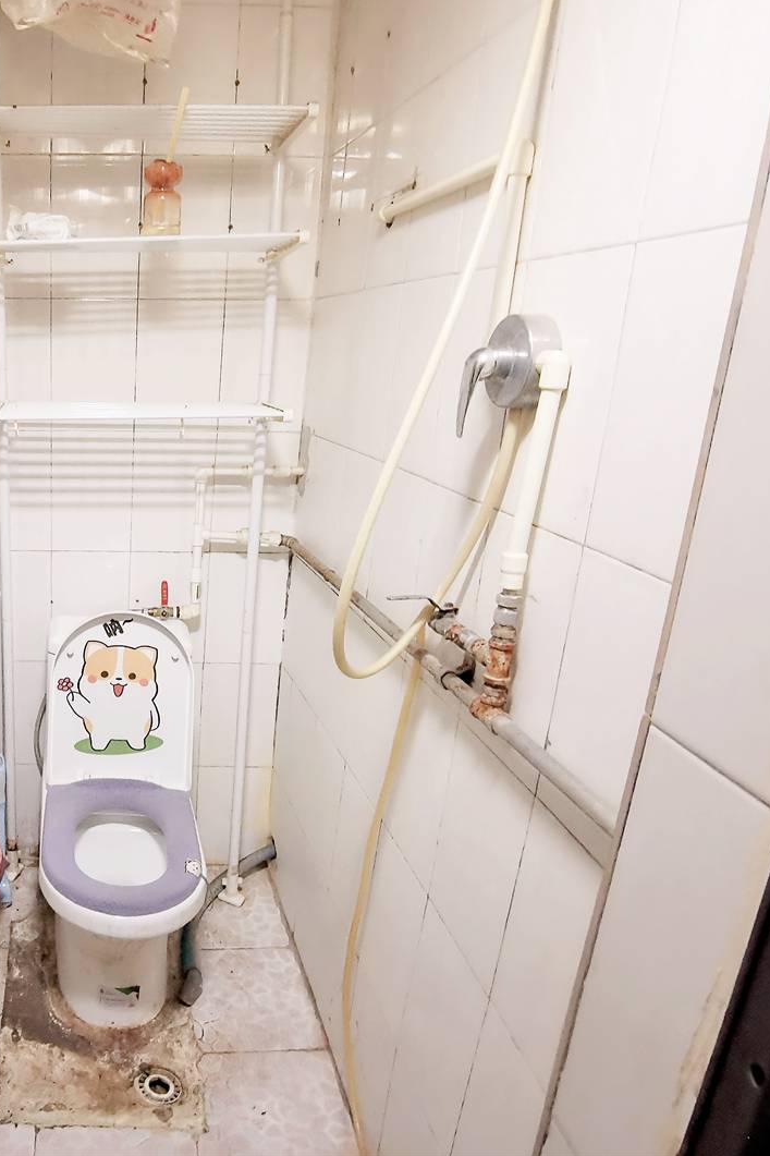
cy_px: 570
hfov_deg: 47.8
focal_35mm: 24
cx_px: 80
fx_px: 770
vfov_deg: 73.7
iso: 800
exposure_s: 1/30
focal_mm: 2.26
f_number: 2.2
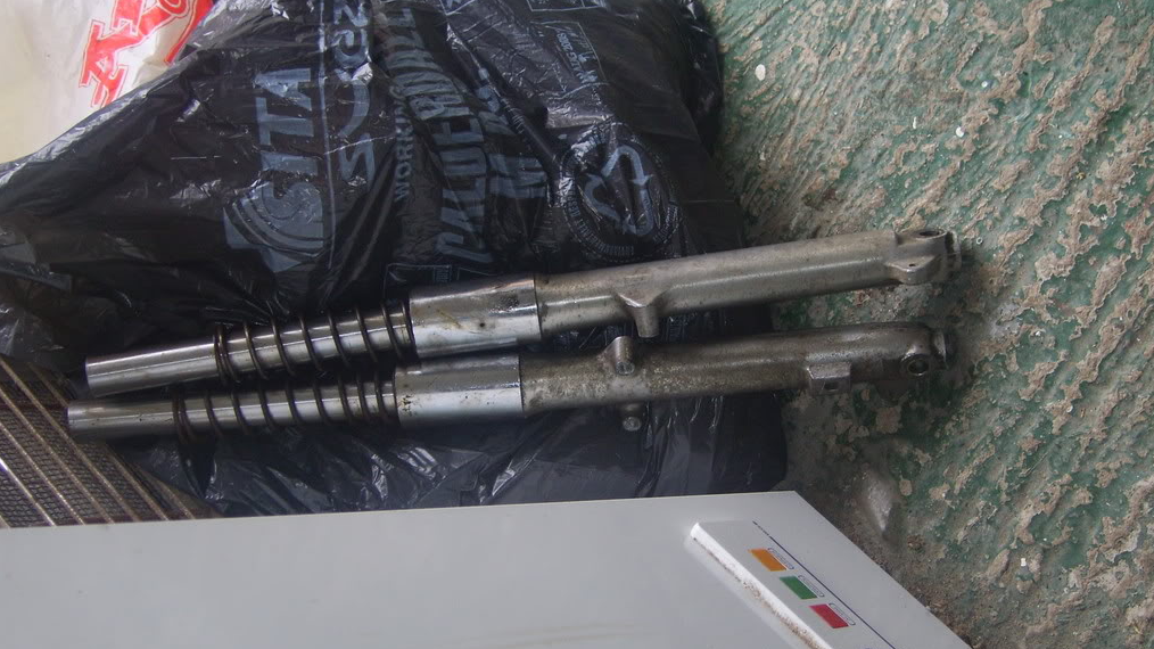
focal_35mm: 77
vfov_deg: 15.7
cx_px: 579
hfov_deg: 27.5
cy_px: 344
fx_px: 2356
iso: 100
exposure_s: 1/40
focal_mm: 14.5
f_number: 3.8
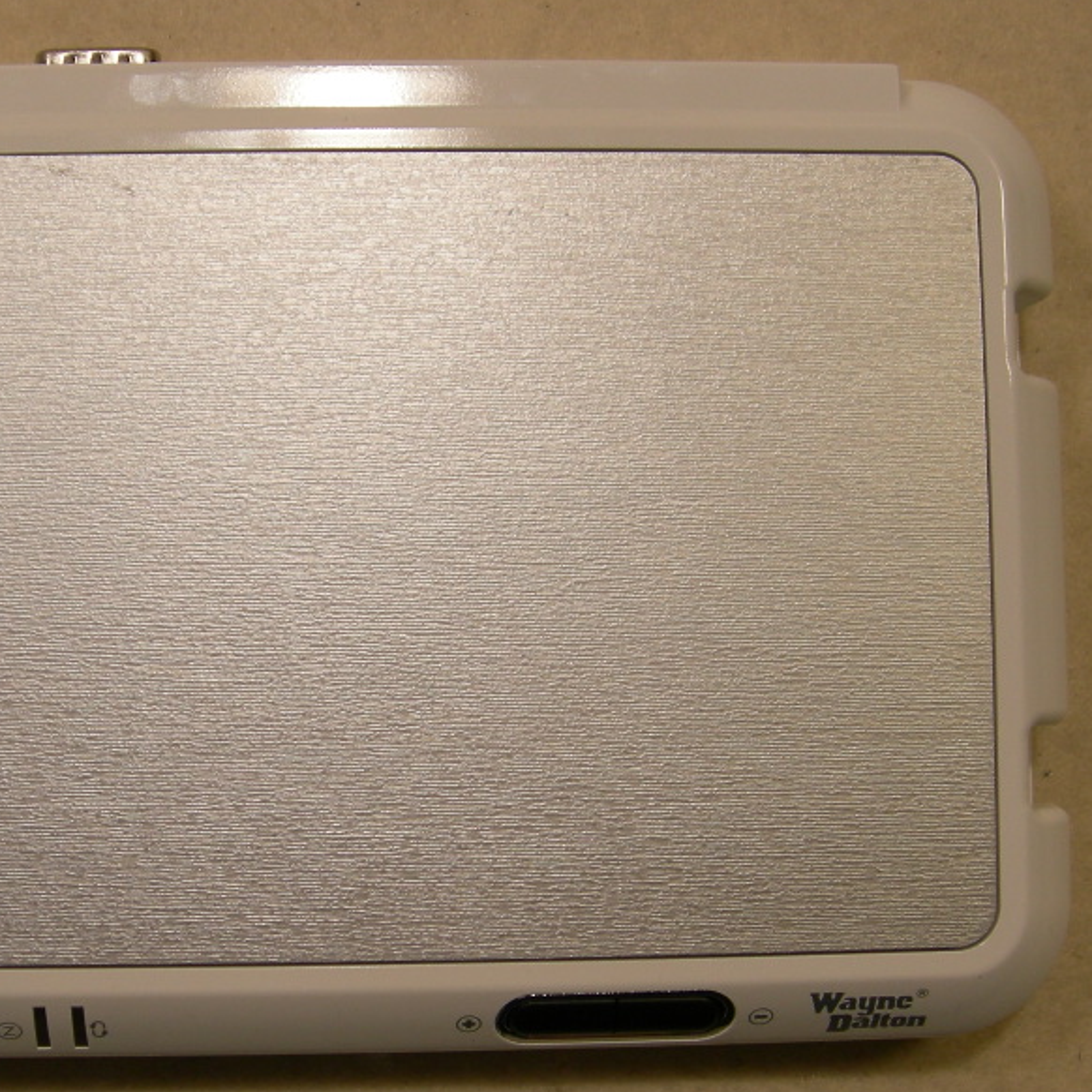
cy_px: 591
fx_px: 1999
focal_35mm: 56
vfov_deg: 30.5
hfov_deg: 30.2
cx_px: 330
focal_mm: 7.5
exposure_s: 1/84.7
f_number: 3.8
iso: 64
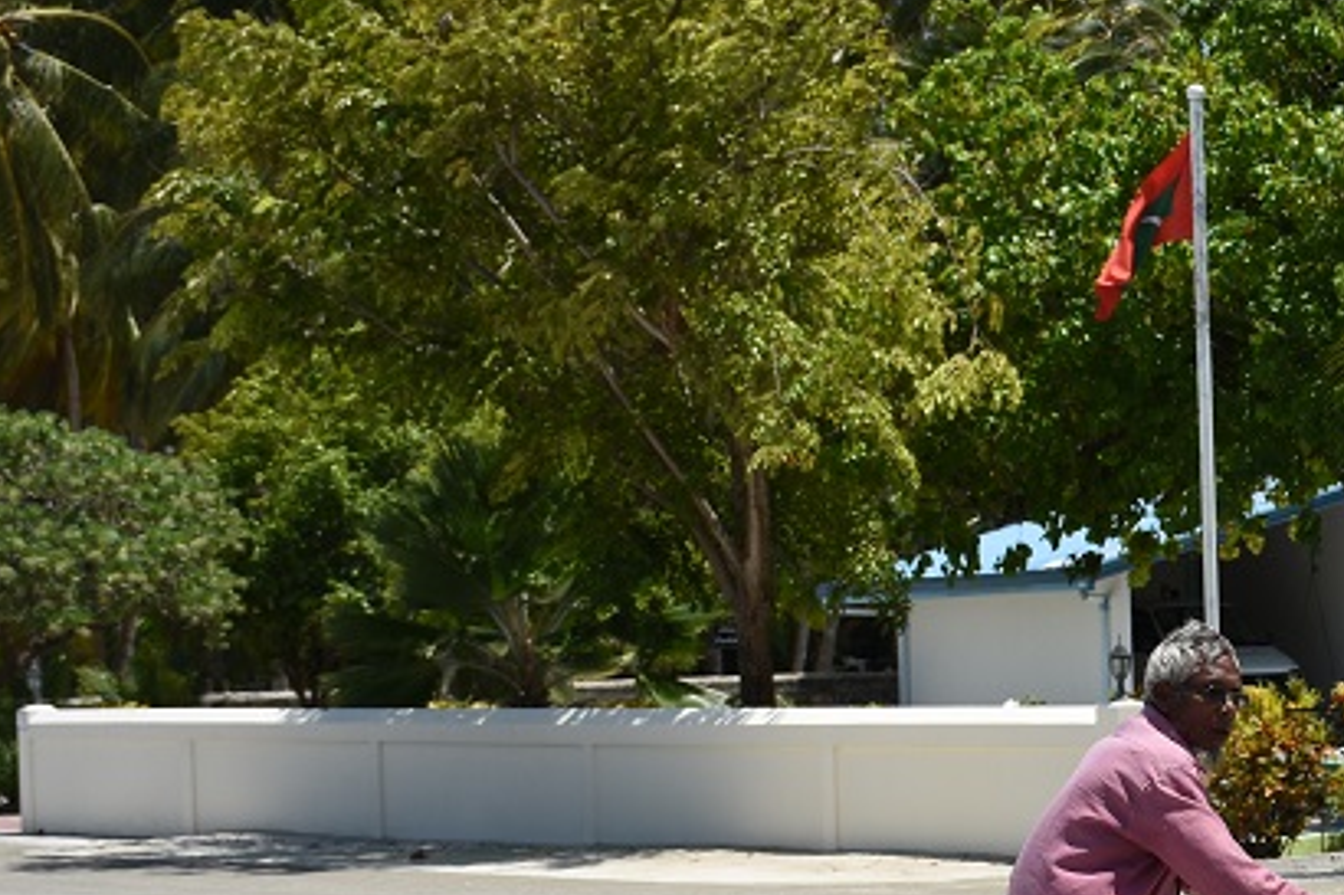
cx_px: 1475
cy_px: 725
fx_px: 4366
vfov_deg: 11.7
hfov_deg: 16.9
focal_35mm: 117
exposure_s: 1/500
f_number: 7.1
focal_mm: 32
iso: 100
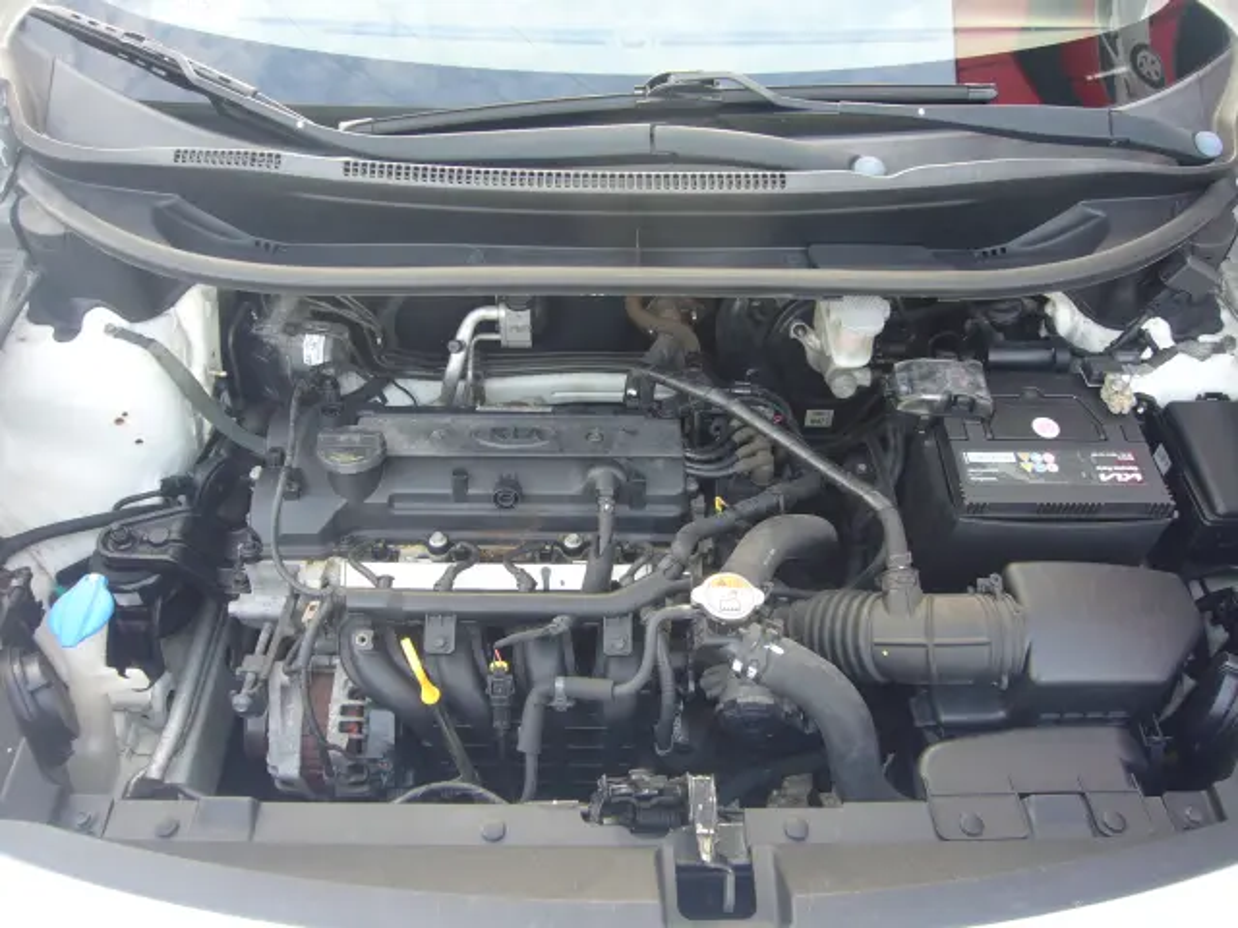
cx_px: 619
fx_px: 1001
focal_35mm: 28
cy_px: 464
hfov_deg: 63.4
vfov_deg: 49.7
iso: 80
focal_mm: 4.6
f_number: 2.8
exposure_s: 1/30
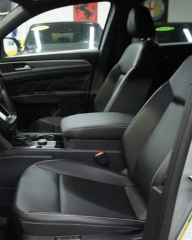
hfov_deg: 35.2
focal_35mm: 41
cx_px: 35
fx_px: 291
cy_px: 118
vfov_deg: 44.8
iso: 1000
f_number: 3.5
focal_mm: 18
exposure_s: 1/30
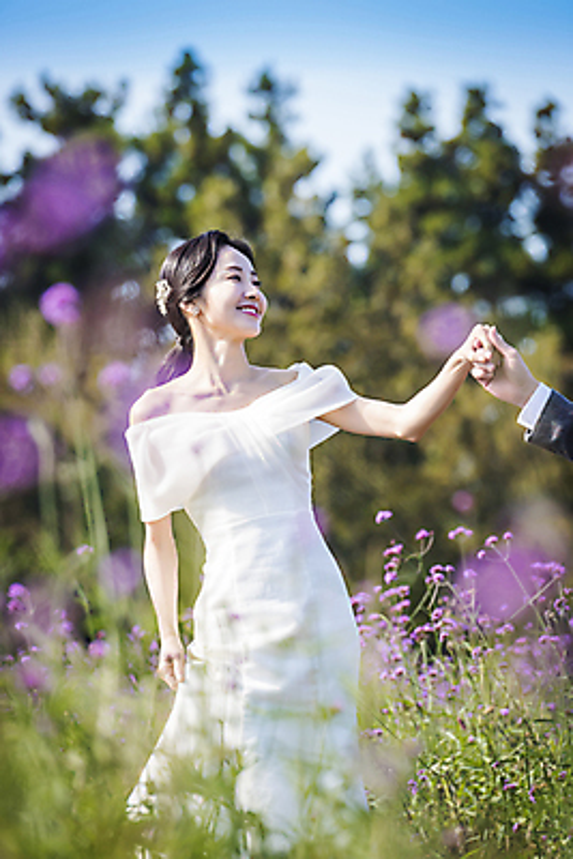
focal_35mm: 200
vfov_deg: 10.3
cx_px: 286
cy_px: 430
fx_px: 4771
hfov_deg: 6.9
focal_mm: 200
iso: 400
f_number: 4.5
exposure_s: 1/500
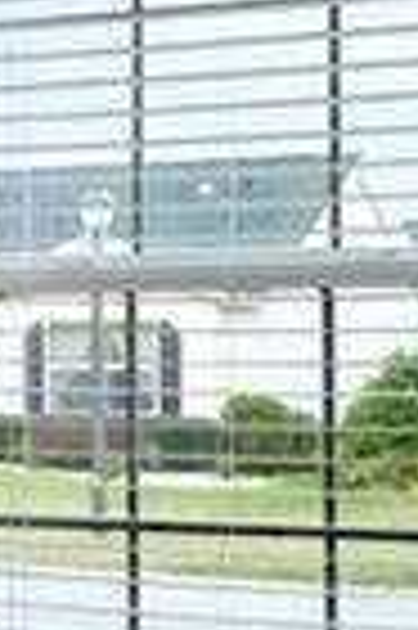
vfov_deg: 13.8
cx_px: -539
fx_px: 2601
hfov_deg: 8.5
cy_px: 405
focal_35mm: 149
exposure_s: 1/4
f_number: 6.3
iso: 160
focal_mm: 13
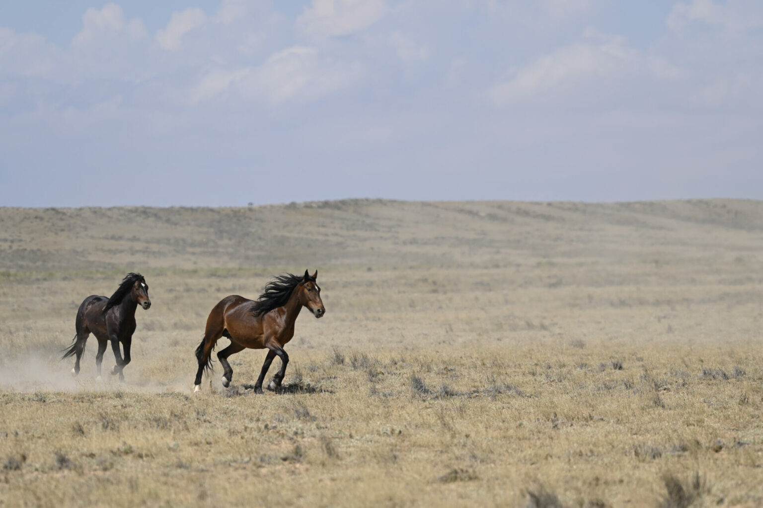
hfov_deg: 6.4
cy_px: 254
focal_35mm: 320
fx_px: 6778
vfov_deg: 4.3
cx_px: 382
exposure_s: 1/1000
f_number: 5.6
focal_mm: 320
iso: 125
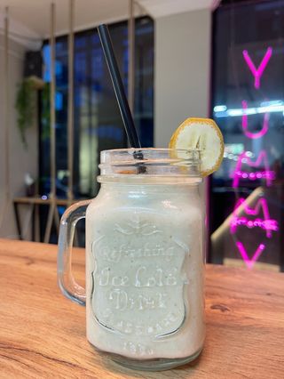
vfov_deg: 67.3
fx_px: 284
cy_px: 190
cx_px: 142
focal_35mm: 26
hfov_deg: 53.1
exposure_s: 1/50
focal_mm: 5.1
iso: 100
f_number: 1.6
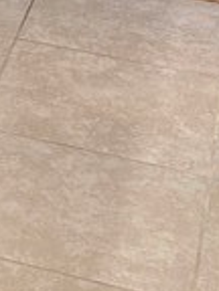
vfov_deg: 9.9
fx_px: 1561
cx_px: -341
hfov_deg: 7.4
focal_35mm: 185
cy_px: -295
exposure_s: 1/120
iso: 64
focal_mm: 5.7
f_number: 1.5
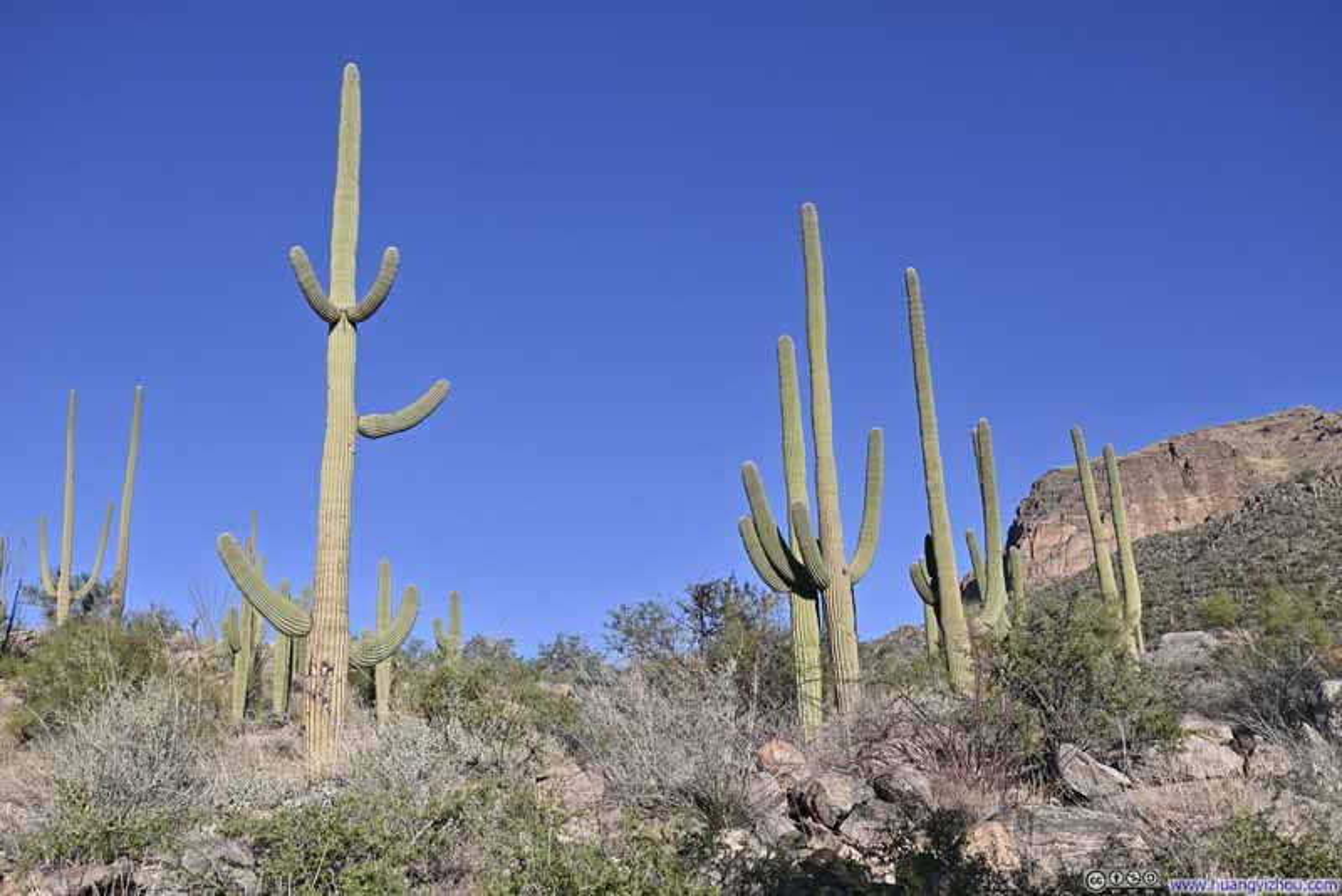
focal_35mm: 33
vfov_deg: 40.0
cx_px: 671
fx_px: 1231
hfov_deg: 57.2
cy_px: 448
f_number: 4.5
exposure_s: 1/1600
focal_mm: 33
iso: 100
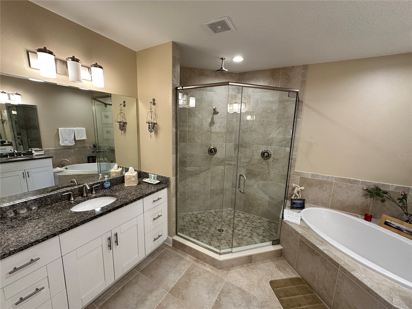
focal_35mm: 14
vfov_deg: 85.7
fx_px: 167
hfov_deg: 102.1
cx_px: 206
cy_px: 154
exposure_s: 1/120
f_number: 2.2
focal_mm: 2.22
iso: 250
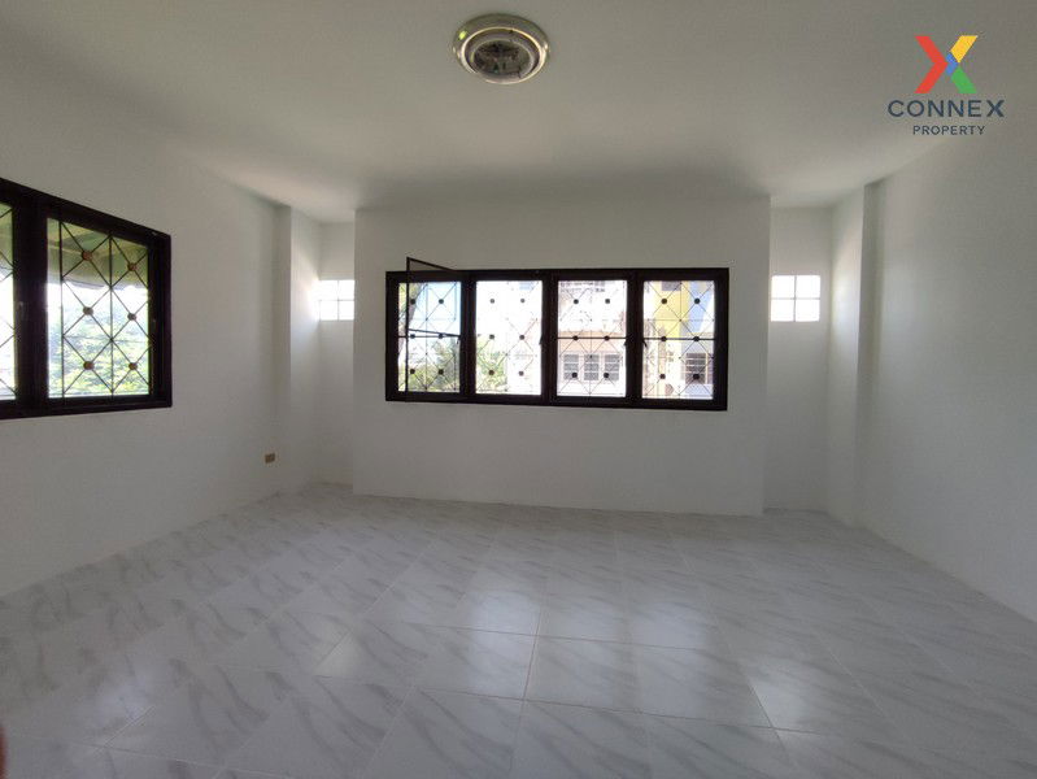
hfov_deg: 94.5
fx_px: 480
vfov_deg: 78.2
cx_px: 518
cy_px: 390
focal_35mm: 16
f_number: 2.2
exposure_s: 1/100
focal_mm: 1.65
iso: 224
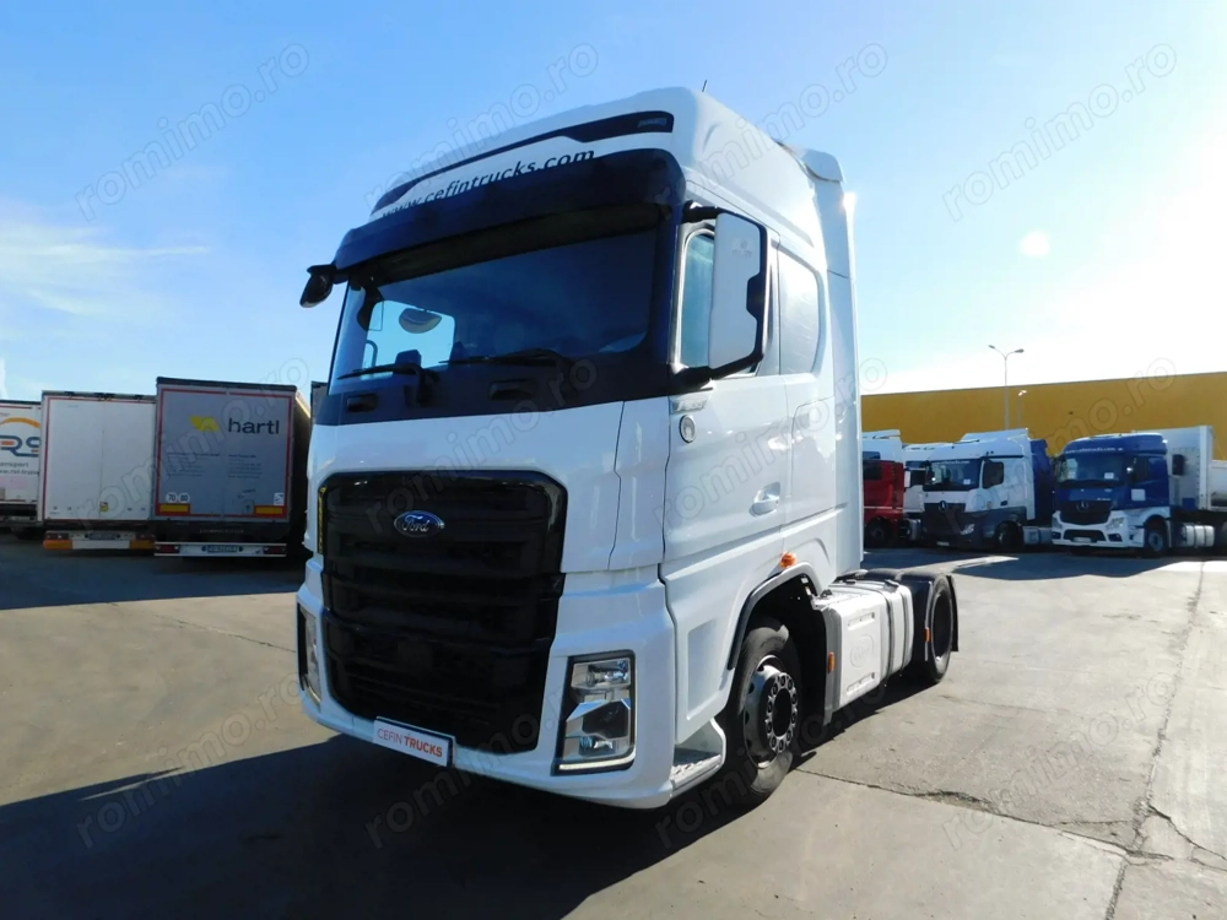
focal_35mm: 23
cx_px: 614
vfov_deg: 58.9
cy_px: 460
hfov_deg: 73.9
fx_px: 815
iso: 125
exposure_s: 1/1250
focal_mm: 4
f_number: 3
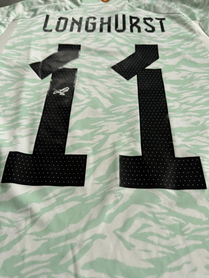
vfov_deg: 71.6
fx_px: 193
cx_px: 104
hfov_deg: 56.8
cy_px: 139
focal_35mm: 24
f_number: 1.78
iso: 500
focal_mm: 6.76
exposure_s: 1/47
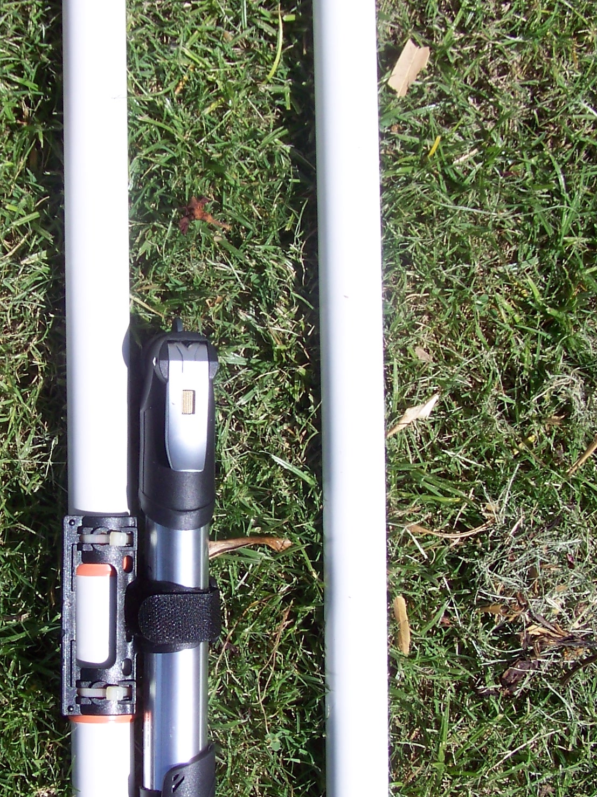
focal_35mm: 79
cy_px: 509
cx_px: 121
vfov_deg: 24.6
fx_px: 1817
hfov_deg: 18.5
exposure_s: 1/640
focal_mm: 6.3
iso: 64
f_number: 4
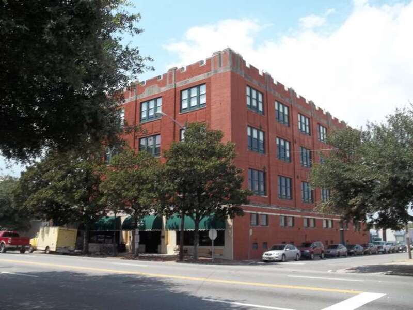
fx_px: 394
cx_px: 206
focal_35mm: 33
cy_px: 155
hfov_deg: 55.4
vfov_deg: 42.9
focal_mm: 5.9
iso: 64
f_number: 8
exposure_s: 1/125
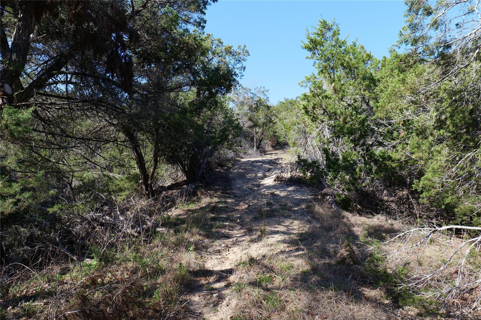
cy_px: 160
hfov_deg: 84.0
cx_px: 240
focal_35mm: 20
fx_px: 267
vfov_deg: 61.9
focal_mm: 20
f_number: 9
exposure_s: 1/800
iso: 1600
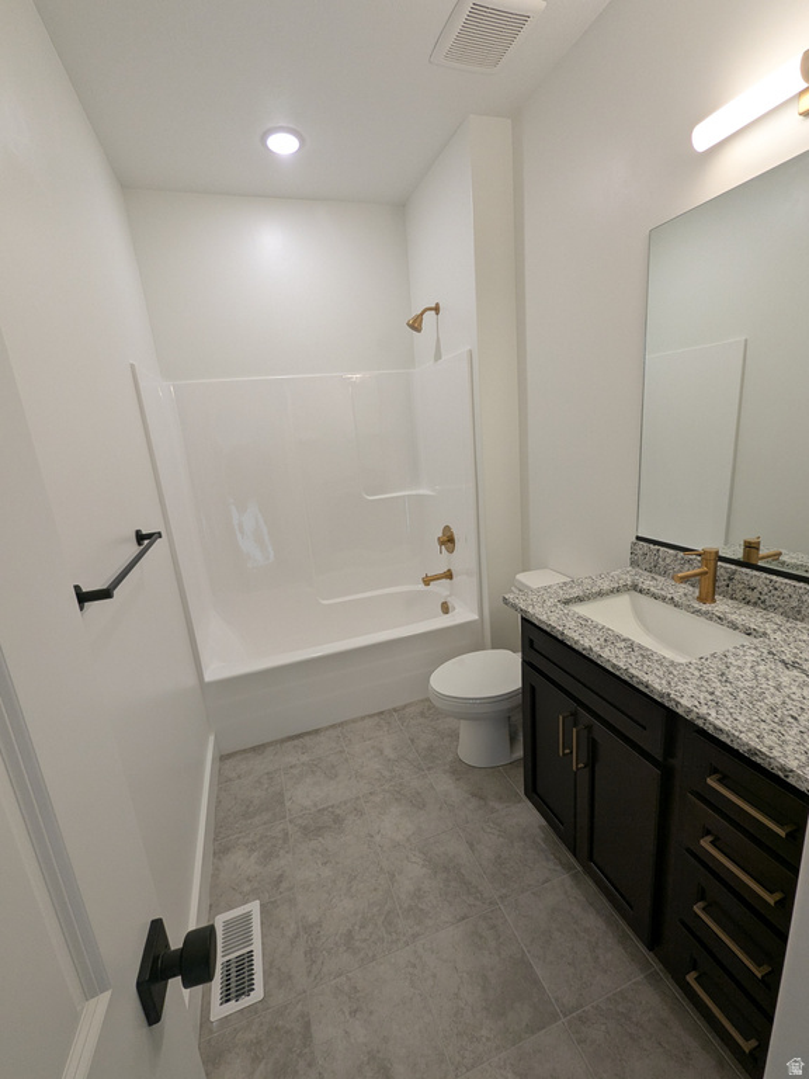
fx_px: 405
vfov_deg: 106.2
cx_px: 404
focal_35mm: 13
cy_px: 540
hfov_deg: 89.9
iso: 47
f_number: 2.2
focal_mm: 1.95
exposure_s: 1/60
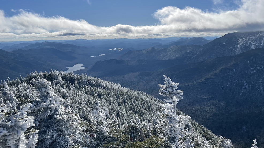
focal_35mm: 29
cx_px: 131
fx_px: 203
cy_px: 67
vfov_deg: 40.1
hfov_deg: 66.1
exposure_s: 1/9091
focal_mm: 4.2
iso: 32
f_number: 1.6
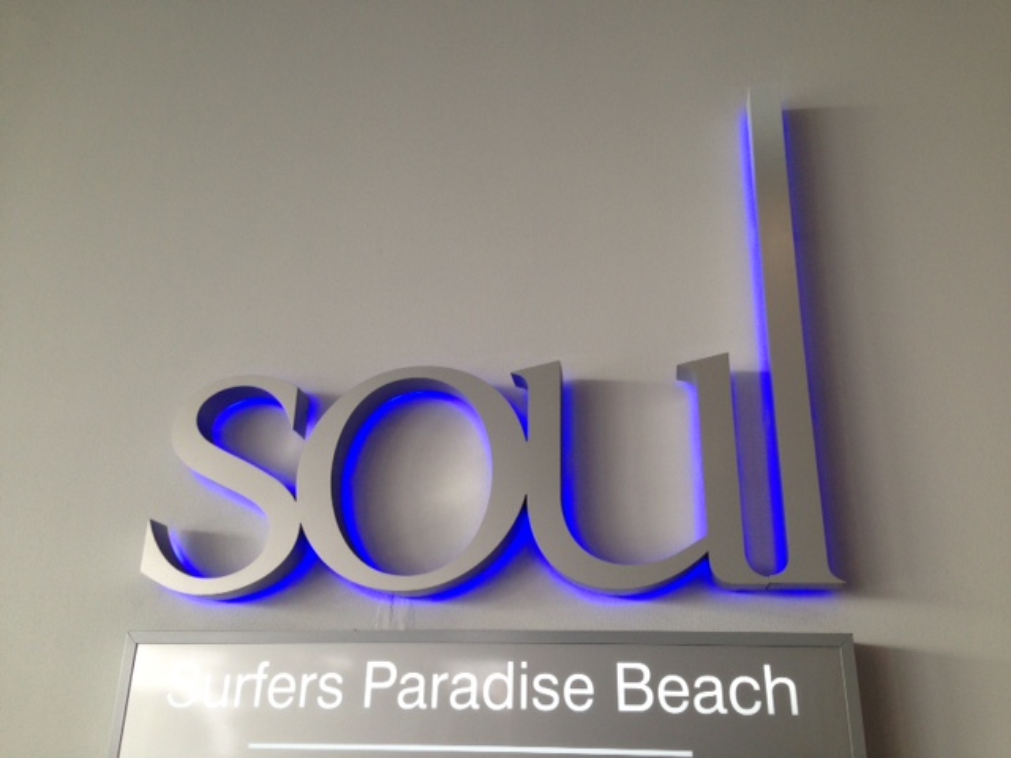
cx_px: 506
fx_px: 964
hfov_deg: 55.4
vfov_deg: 42.9
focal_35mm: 33
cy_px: 379
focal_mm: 4.12
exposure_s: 1/120
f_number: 2.4
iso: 64
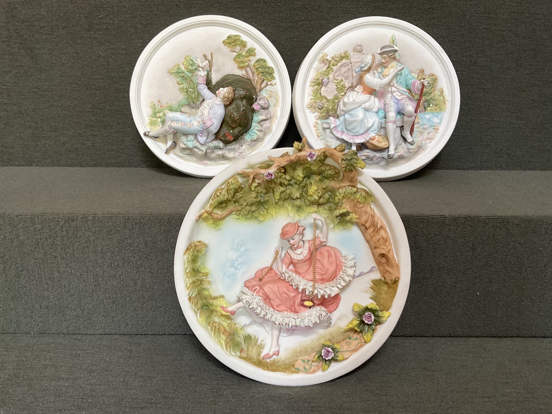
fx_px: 462
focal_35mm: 29
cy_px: 207
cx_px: 276
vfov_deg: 48.2
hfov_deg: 61.7
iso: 100
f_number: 1.8
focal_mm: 3
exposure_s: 1/60
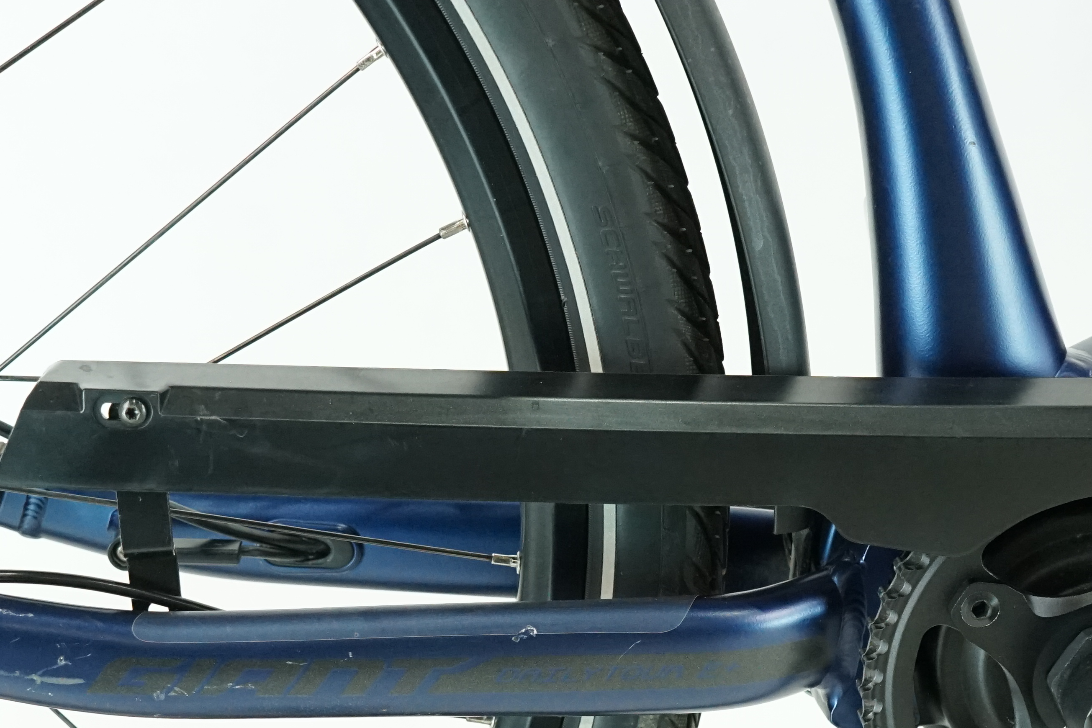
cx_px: 557
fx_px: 2093
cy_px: 603
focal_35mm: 69
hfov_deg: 29.2
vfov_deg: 19.5
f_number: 5.6
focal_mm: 30
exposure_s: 1/200
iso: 3200
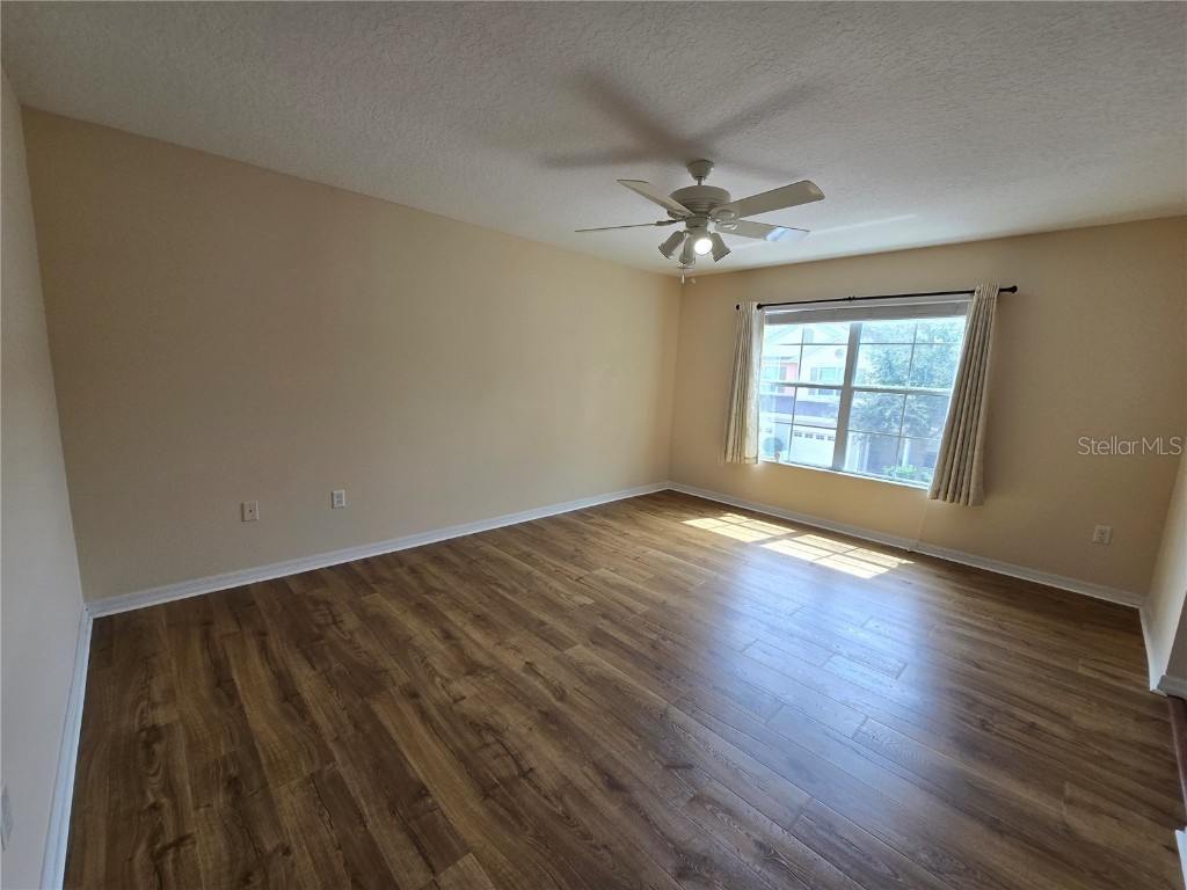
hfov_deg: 106.2
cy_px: 445
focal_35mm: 13
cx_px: 594
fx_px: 446
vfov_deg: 89.9
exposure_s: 1/120
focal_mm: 2.2
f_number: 2.2
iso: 50
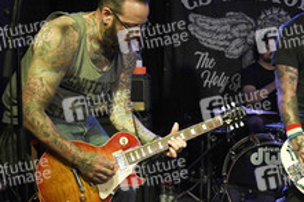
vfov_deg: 27.3
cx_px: 254
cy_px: 140
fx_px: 413
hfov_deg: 38.5
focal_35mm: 49
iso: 3200
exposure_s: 1/125
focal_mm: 24
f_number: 4
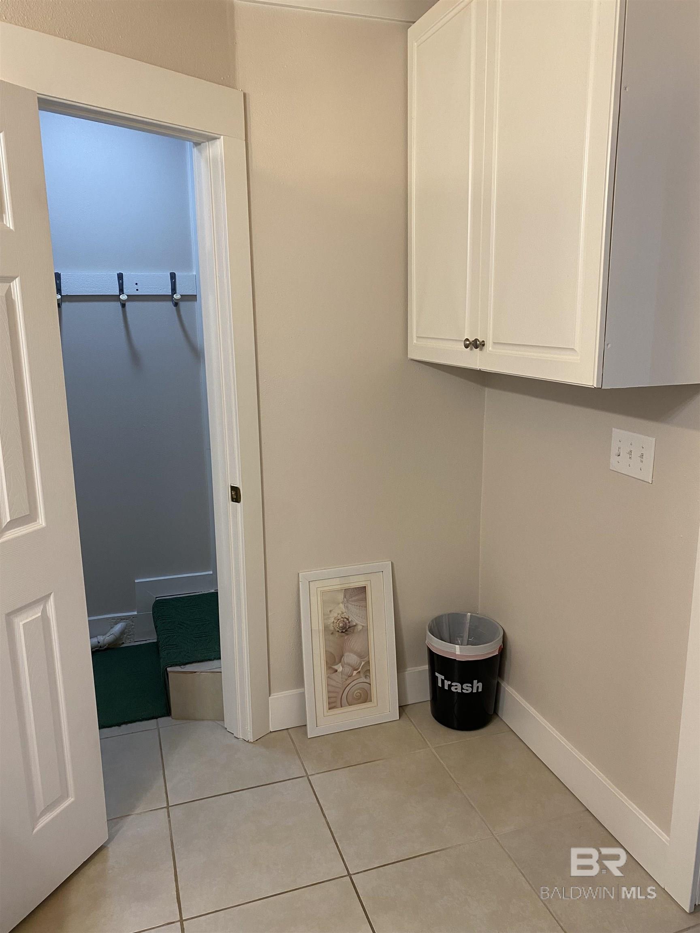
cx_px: 350
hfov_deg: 53.1
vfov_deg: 67.3
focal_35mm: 26
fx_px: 701
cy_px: 466
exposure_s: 1/60
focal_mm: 4.25
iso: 100
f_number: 1.8
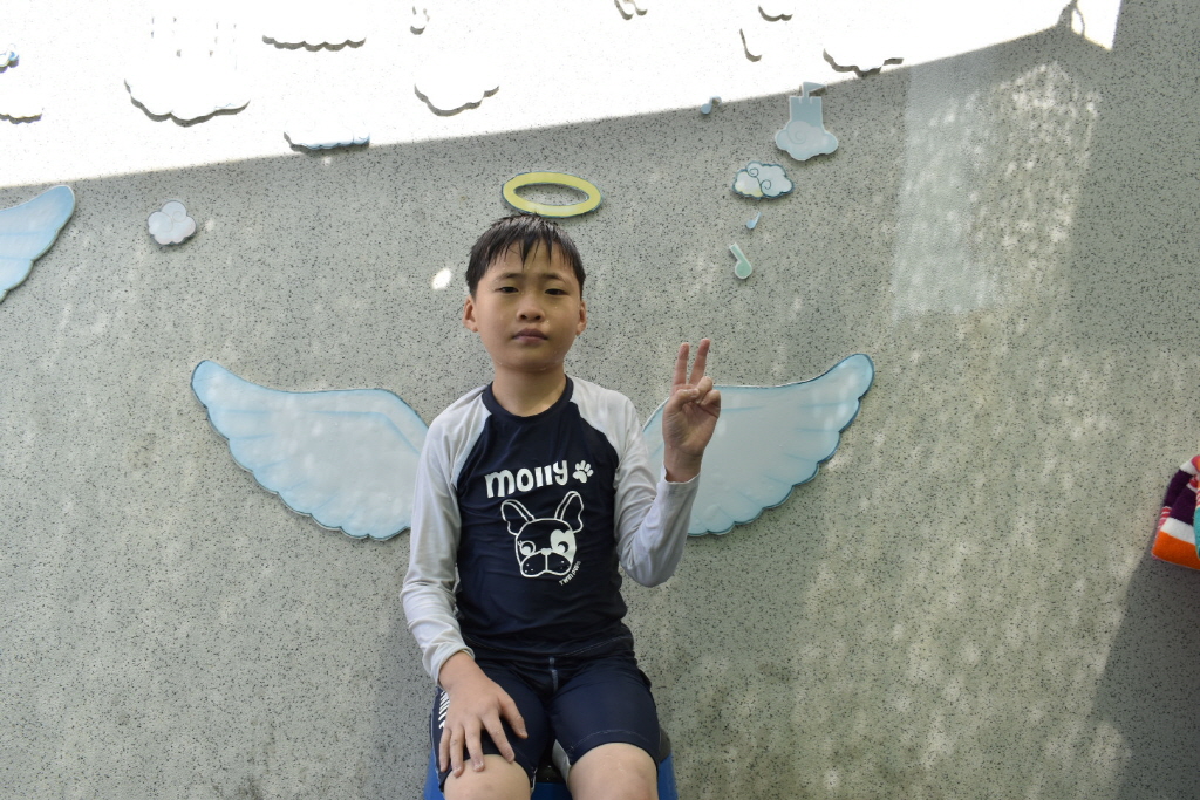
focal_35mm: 32
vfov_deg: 41.7
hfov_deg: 59.5
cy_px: 400
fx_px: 1050
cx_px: 600
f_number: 8
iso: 250
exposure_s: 1/250
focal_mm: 21
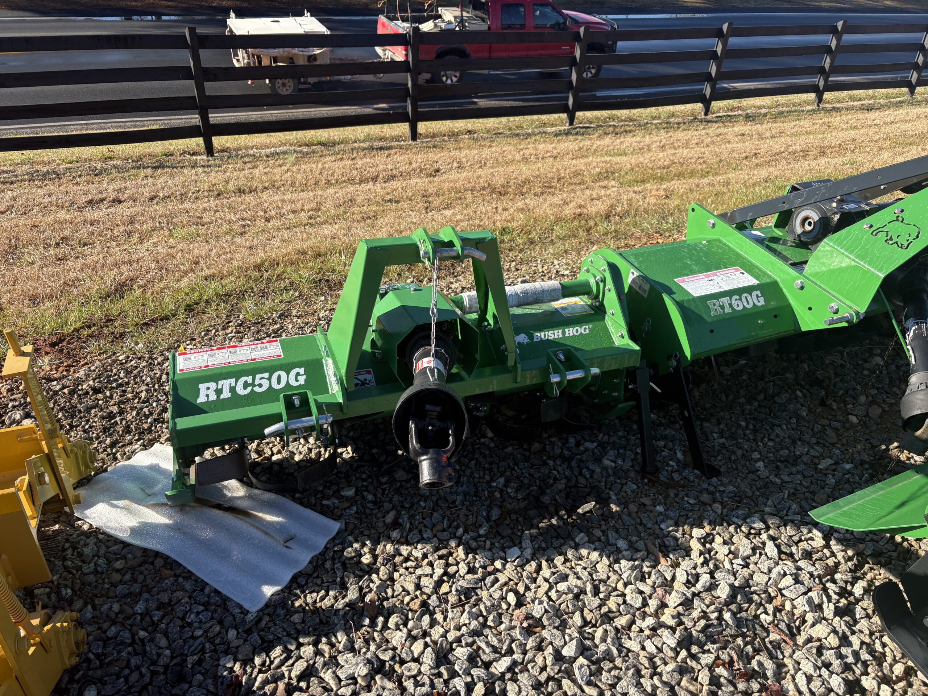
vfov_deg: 53.1
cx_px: 464
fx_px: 697
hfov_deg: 67.3
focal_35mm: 26
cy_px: 348
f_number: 1.6
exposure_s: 1/1263
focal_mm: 5.96
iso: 50
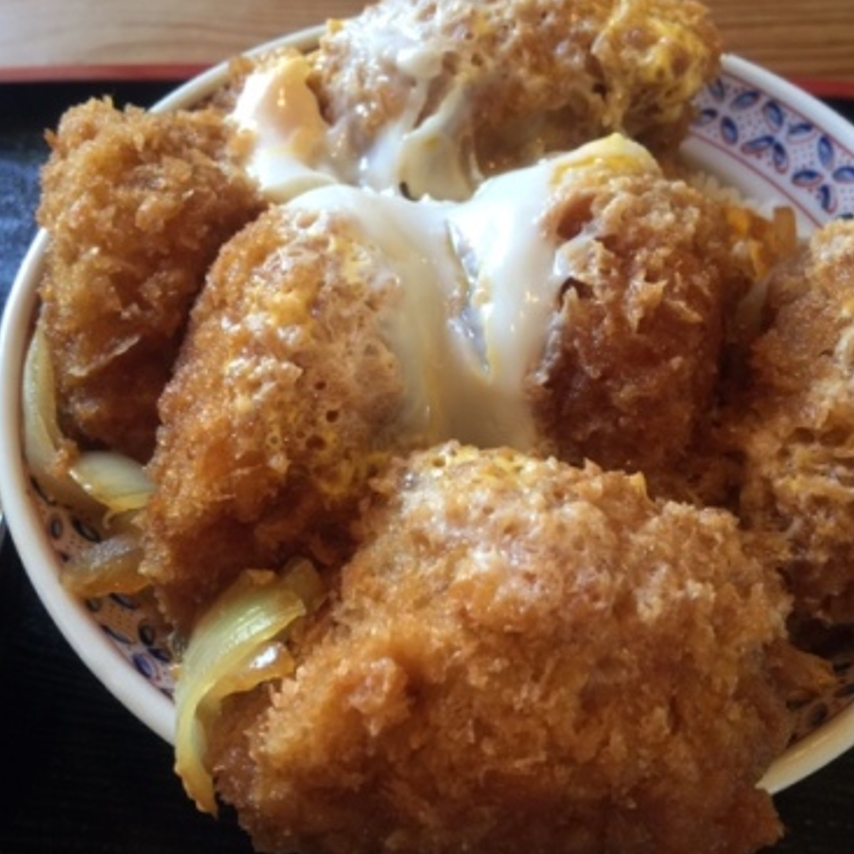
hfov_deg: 47.2
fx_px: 977
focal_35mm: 35
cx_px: 429
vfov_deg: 47.2
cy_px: 421
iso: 50
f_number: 2.2
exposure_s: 1/15
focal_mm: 4.15
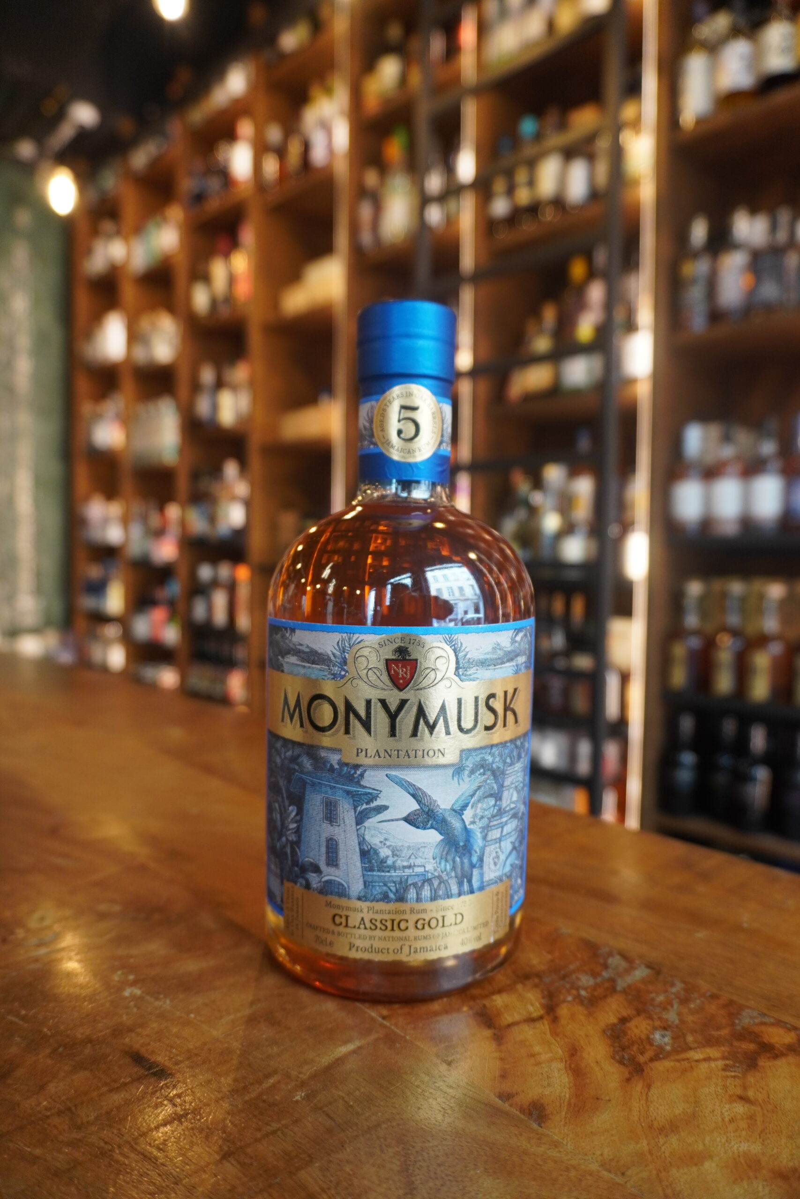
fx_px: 800
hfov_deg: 53.1
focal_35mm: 24
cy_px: 600
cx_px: 400
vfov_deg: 73.7
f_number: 4
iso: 640
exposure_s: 1/60
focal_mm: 16
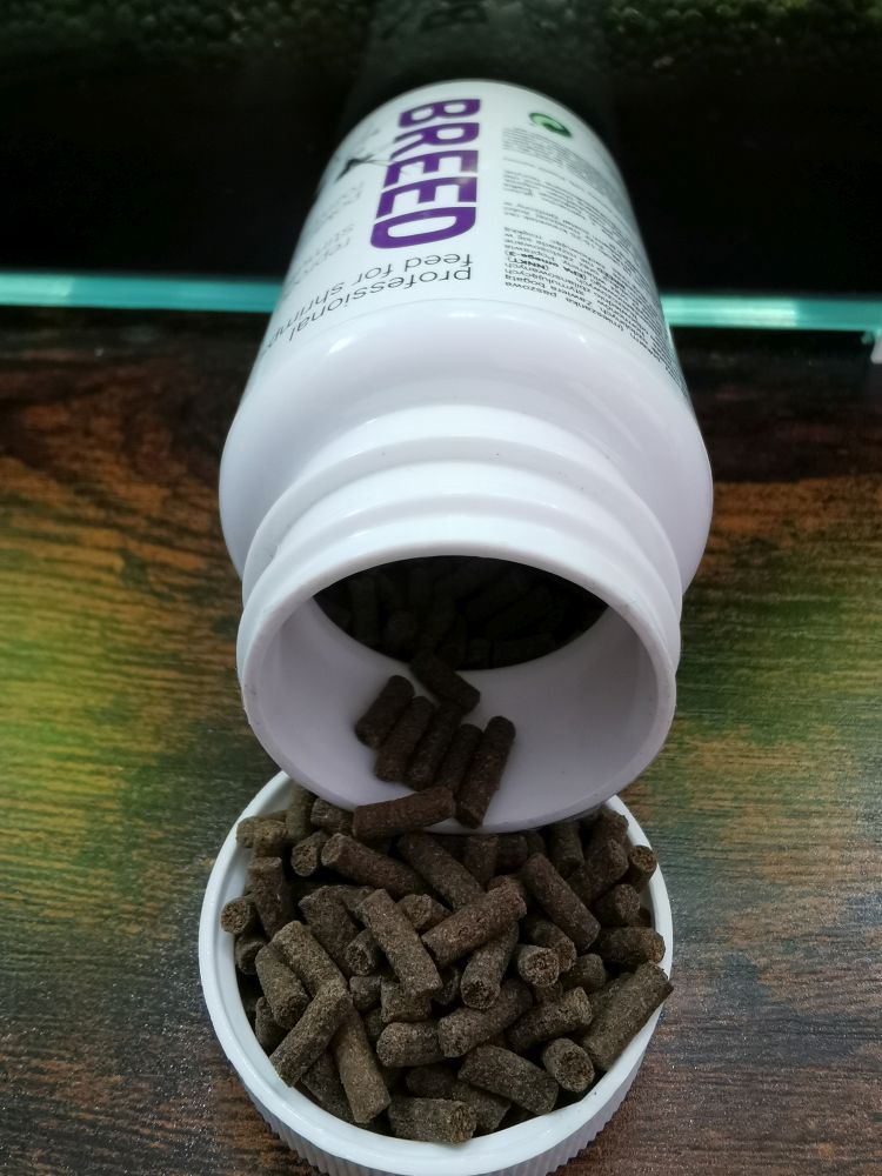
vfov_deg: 67.3
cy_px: 588
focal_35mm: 26
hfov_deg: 53.1
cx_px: 441
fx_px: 883
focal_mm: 2.26
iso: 160
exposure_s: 1/33.3
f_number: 2.2
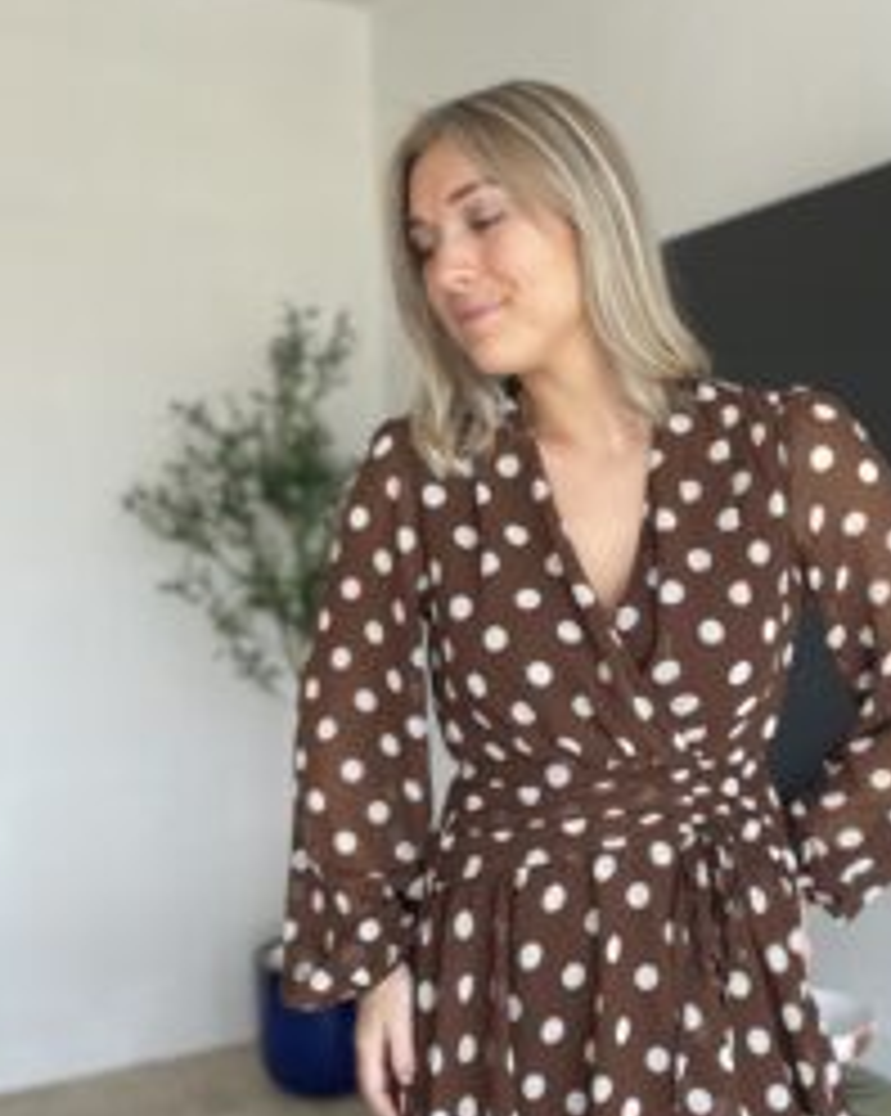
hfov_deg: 36.1
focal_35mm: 41
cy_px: 698
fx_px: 1353
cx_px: 598
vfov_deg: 44.5
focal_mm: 4.2
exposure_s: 1/125
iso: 32
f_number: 1.6
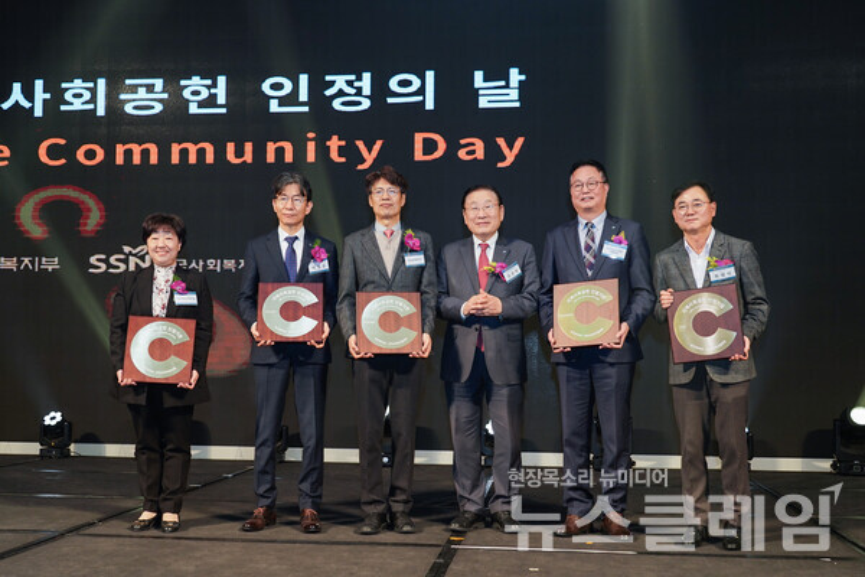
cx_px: 432
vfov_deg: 36.9
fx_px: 865
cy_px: 288
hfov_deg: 53.1
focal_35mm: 36
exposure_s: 1/125
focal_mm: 36
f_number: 4.5
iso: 800
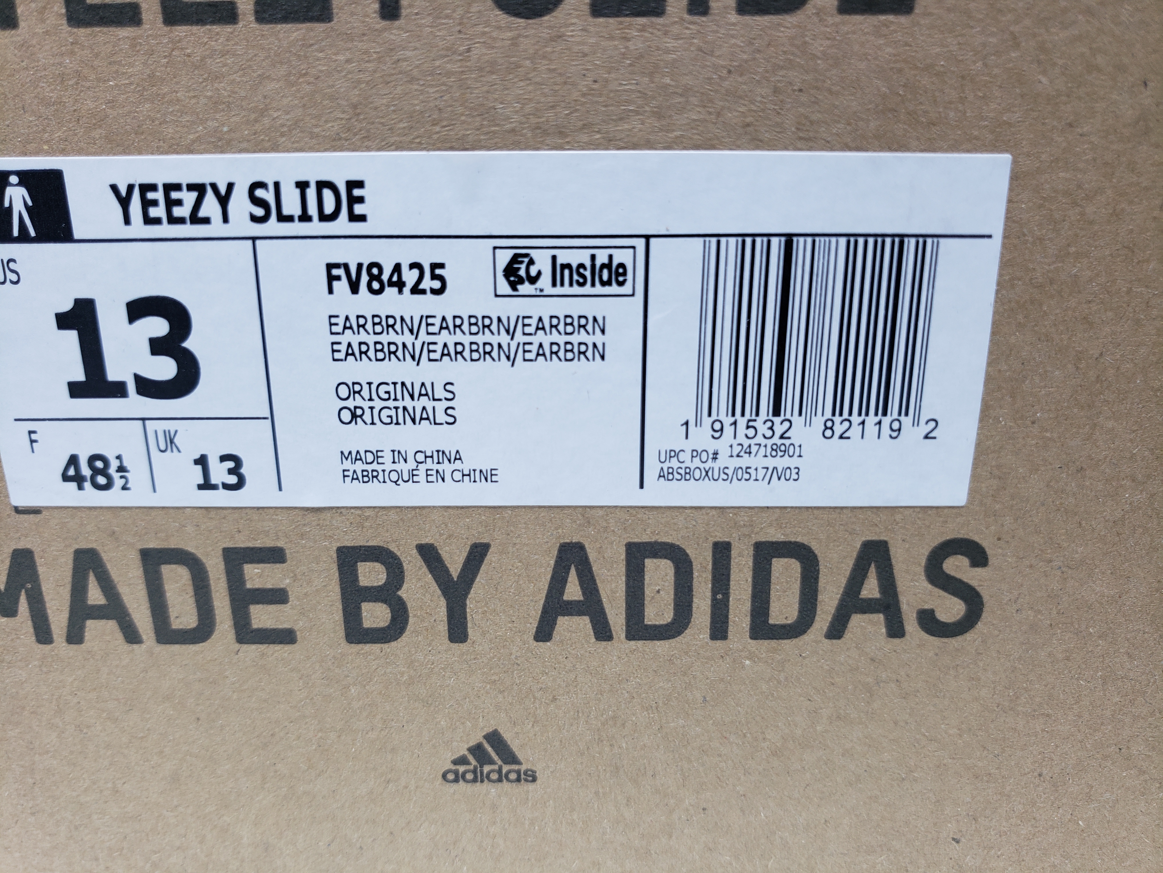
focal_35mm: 26
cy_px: 436
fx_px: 874
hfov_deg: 67.3
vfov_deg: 53.1
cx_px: 582
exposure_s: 1/168
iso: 50
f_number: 1.5
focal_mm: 4.3
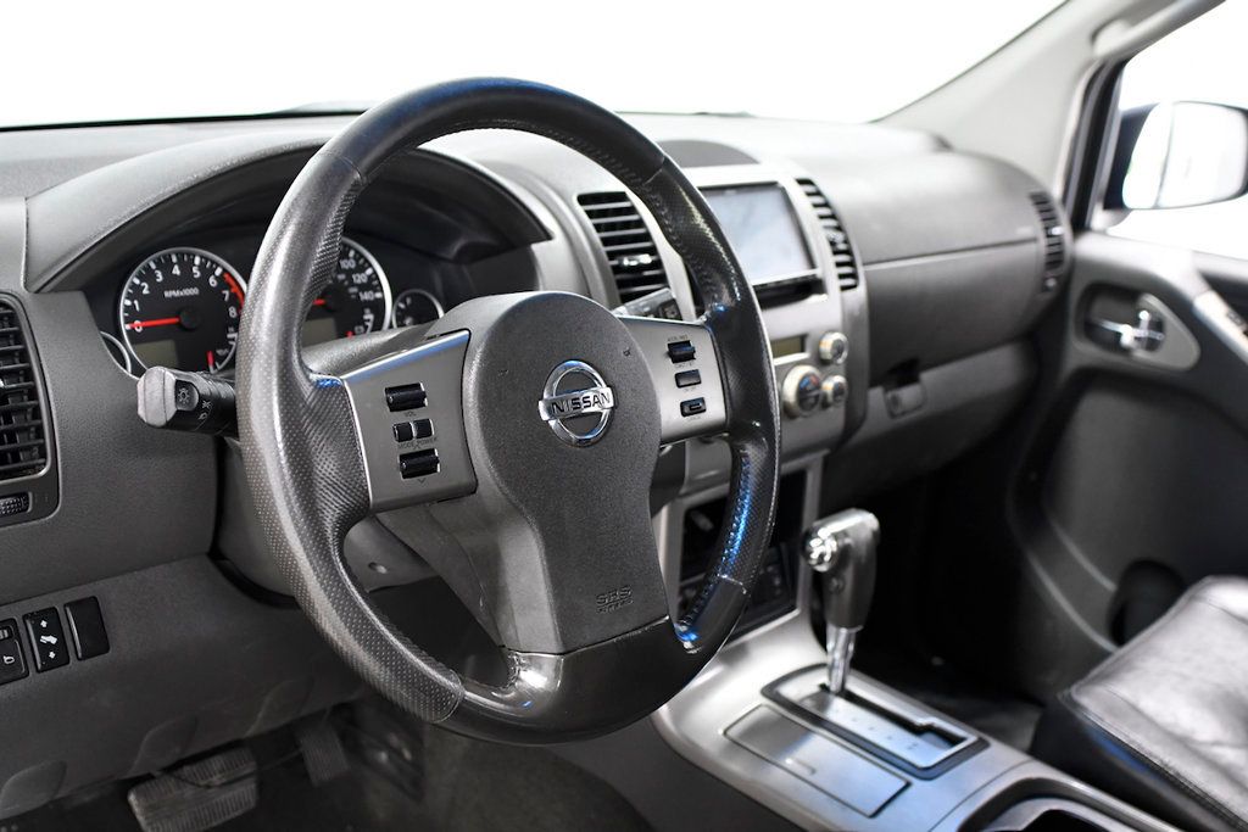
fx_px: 1248
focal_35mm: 36
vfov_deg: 36.9
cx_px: 624
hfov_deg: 53.1
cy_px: 416
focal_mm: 24
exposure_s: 1/125
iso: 2000
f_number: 3.5
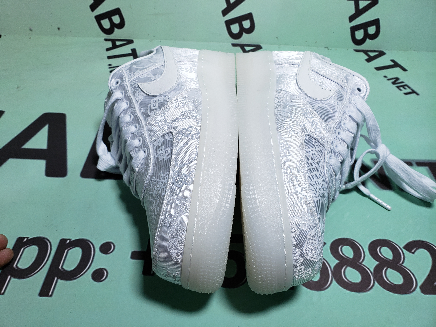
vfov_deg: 53.1
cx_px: 218
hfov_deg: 67.3
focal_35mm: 26
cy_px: 164
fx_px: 327
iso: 50
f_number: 2.4
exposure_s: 1/245
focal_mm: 4.3
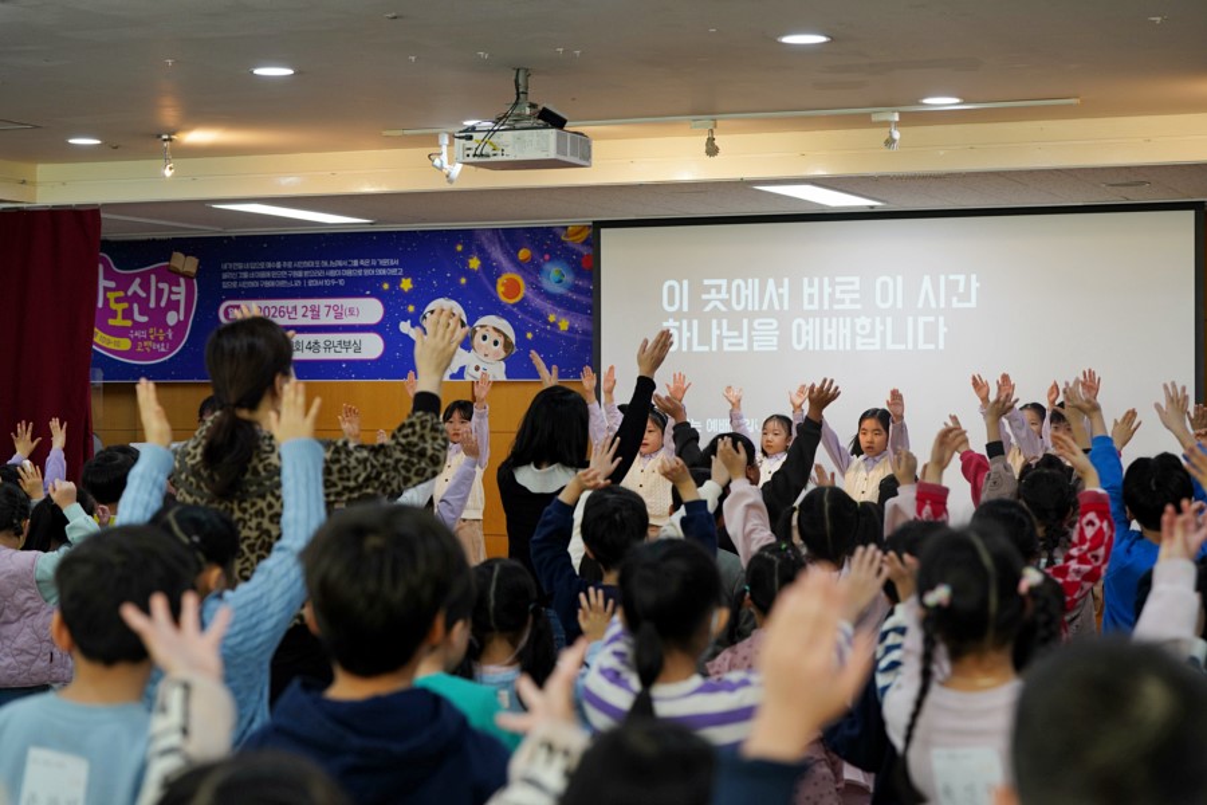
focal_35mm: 70
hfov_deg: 28.8
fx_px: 2347
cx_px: 604
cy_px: 402
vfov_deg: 19.5
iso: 640
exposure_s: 1/160
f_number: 4
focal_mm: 70
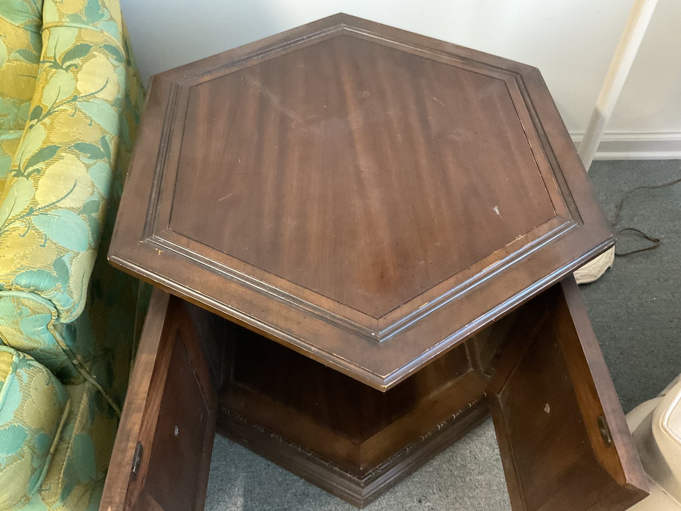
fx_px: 571
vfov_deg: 48.2
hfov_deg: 61.7
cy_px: 256
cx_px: 340
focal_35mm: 29
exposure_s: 1/30
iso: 500
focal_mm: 3
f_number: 1.8
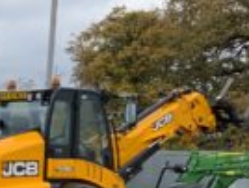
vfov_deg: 10.6
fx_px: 994
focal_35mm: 138
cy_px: 238
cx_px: -262
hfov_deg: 12.4
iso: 16
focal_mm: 3
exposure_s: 1/524
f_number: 1.8
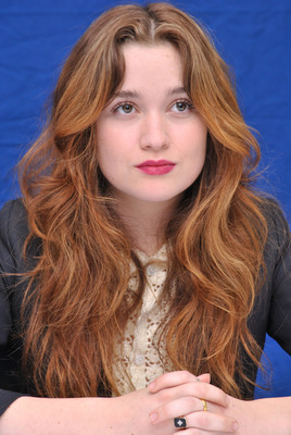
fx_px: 2265
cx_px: 146
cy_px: 218
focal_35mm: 188
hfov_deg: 7.3
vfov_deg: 11.0
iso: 400
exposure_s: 1/160
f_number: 10
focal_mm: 125
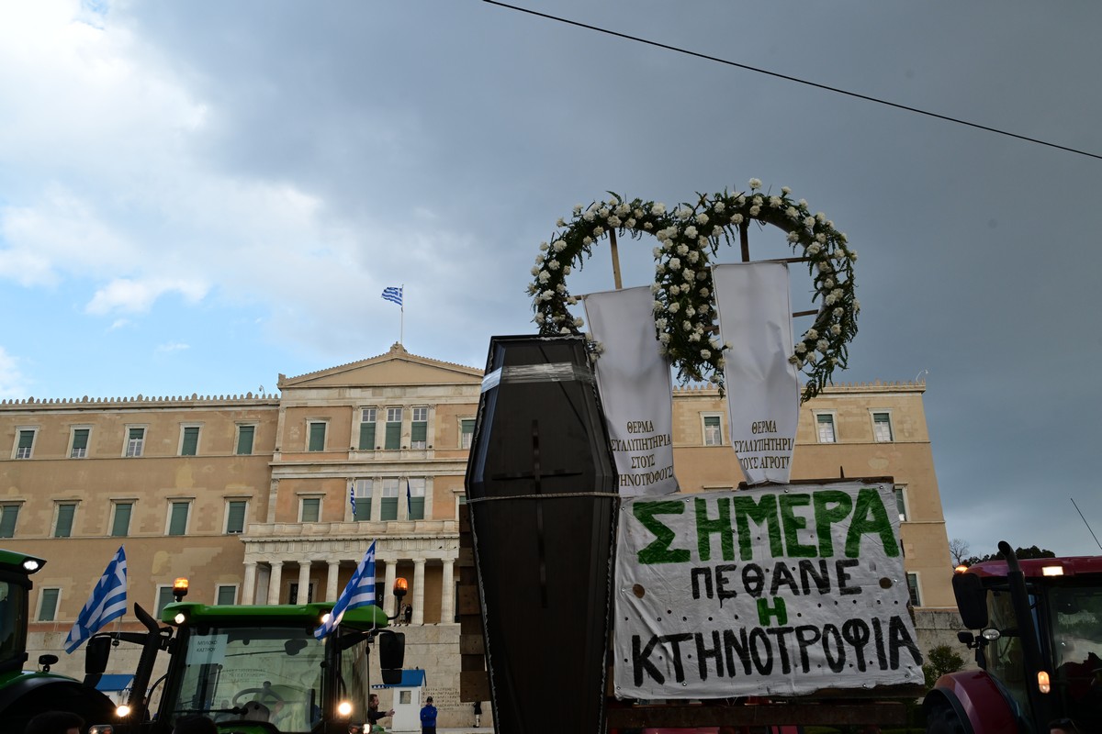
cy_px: 367
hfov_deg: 65.5
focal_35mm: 28
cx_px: 551
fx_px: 857
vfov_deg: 46.4
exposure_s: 1/400
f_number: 9
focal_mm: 28
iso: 640
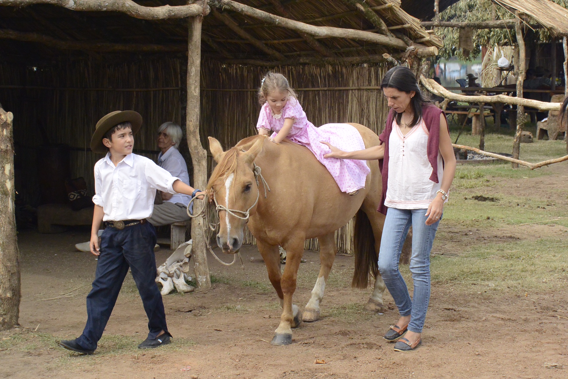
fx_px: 1436
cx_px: 284
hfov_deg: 22.4
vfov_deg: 15.0
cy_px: 190
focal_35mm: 91
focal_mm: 34
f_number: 8
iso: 720
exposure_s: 1/500
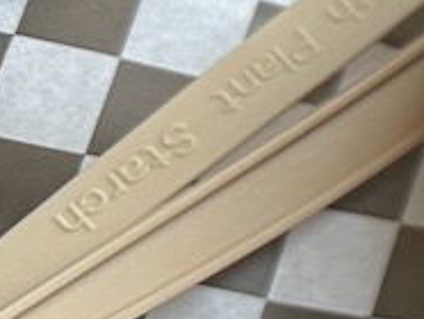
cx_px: 1377
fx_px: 2024
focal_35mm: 165
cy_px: -75
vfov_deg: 8.9
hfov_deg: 9.0
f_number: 1.78
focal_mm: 6.86
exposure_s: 1/334
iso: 80
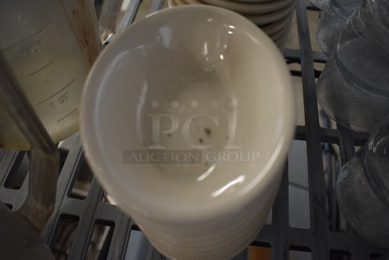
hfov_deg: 61.9
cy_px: 130
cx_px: 194
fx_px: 324
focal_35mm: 30
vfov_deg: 43.7
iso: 1000
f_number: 4
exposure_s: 1/60
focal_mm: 20
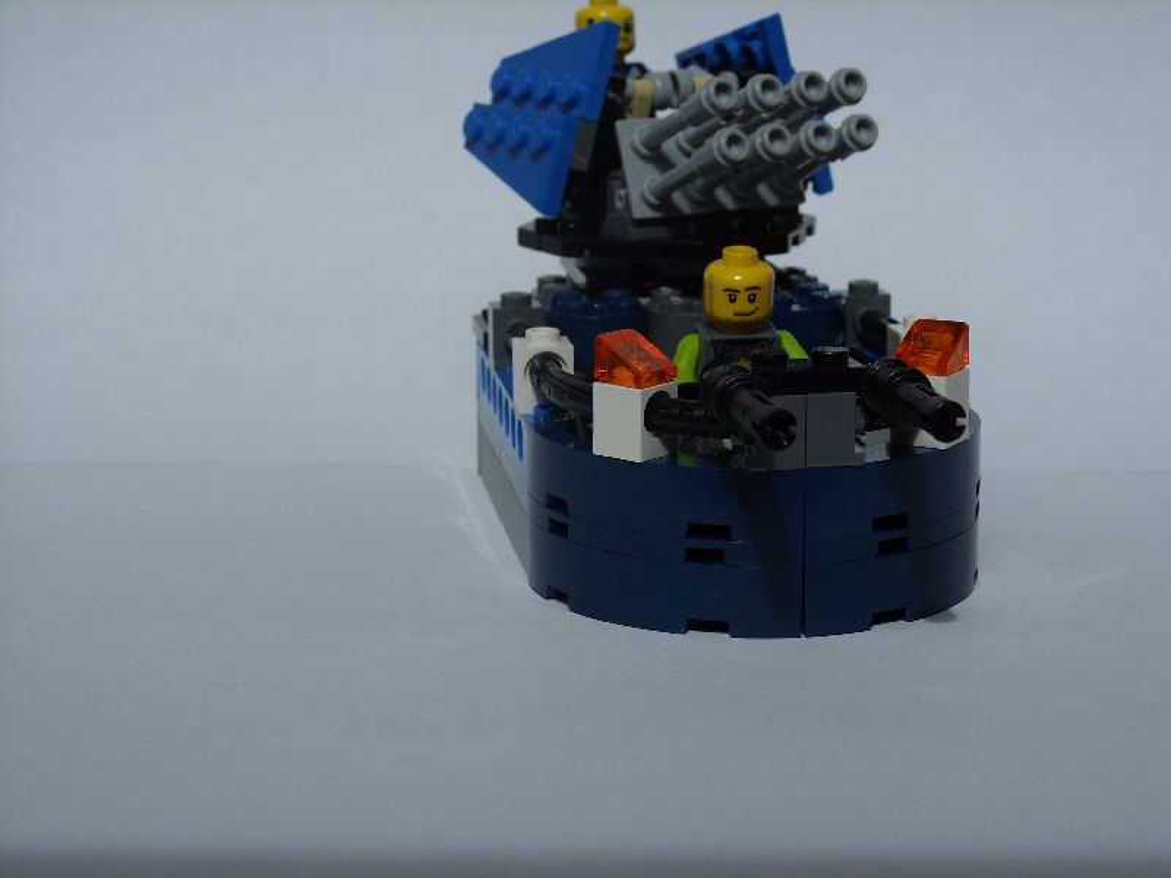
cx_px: 586
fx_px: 2537
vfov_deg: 19.6
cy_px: 439
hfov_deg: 26.0
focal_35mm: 75
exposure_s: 1/284
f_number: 4.6
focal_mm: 15.45
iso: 100
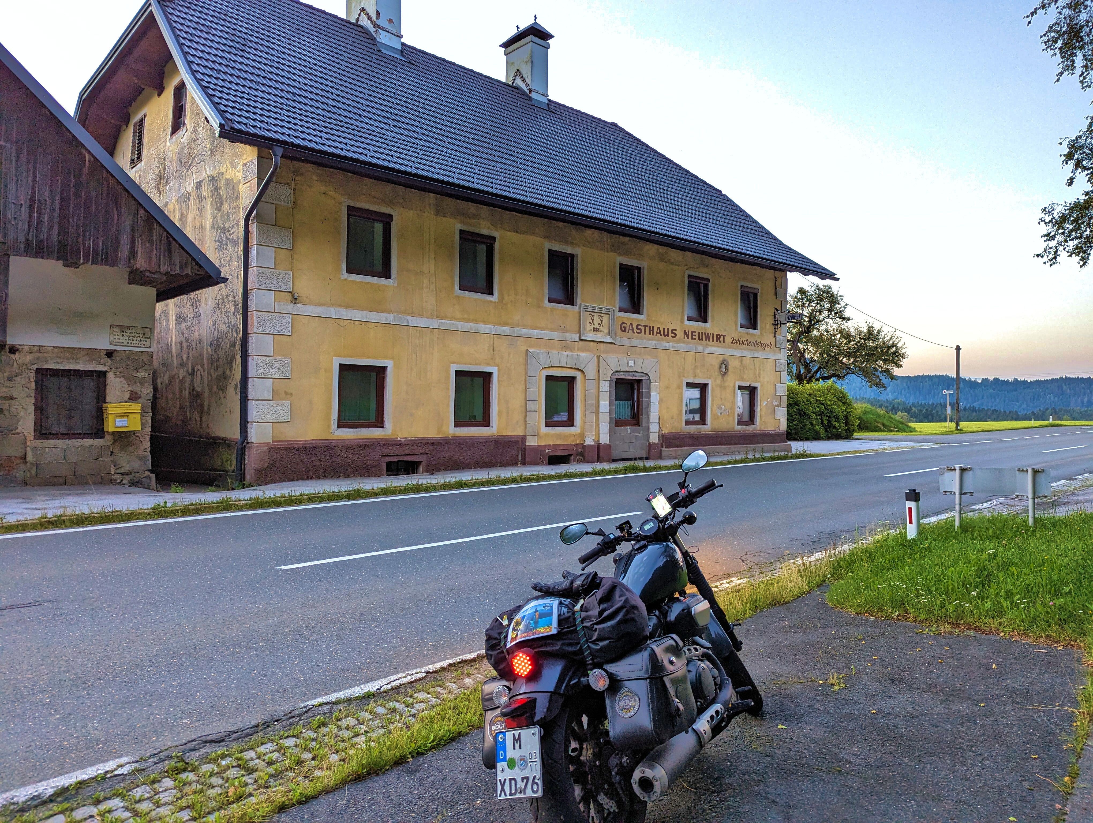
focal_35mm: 24
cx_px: 546
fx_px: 759
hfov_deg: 71.5
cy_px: 412
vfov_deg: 56.9
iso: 58
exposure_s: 1/23.8
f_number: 1.85
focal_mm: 6.81
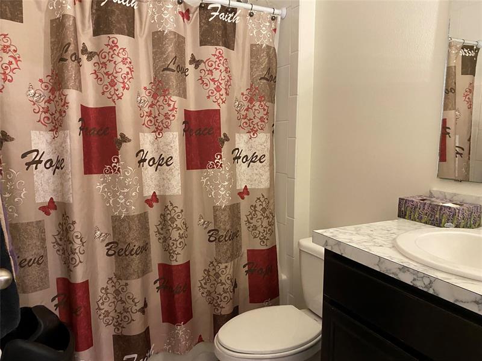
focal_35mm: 26
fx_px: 362
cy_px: 180
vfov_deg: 53.1
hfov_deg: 67.3
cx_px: 241
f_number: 1.8
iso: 500
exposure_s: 1/40
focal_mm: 4.25
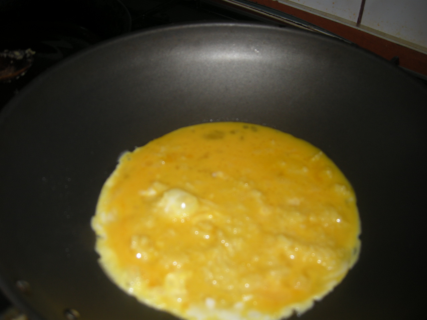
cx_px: 214
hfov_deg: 52.6
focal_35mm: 35
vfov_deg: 40.7
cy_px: 160
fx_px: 432
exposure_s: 1/60
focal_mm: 7.5
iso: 64
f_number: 2.7
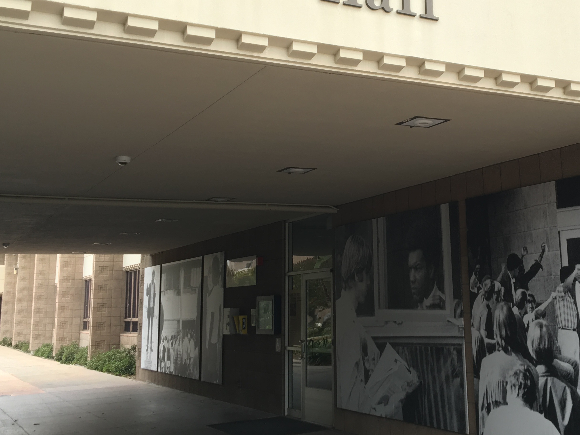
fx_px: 804
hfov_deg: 39.1
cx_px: 393
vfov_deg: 30.0
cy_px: 138
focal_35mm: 48
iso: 25
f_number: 2.2
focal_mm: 4.15
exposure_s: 1/120
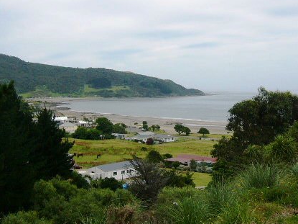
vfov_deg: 27.0
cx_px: 183
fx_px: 465
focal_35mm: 54
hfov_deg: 35.4
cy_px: 90
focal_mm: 5.8
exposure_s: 1/250
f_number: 8
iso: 100
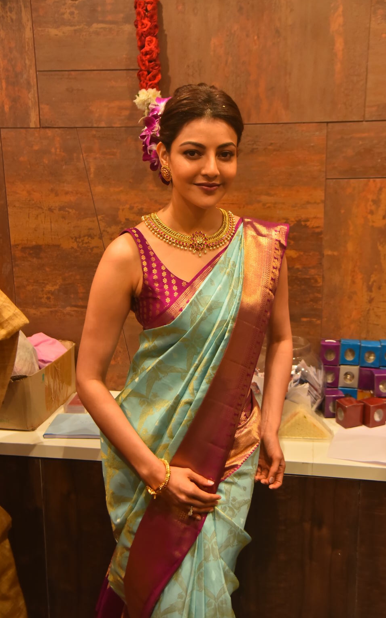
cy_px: 308
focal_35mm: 39
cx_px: 200
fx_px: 656
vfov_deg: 50.4
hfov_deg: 32.8
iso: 1250
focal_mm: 38
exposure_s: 1/400
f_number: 4
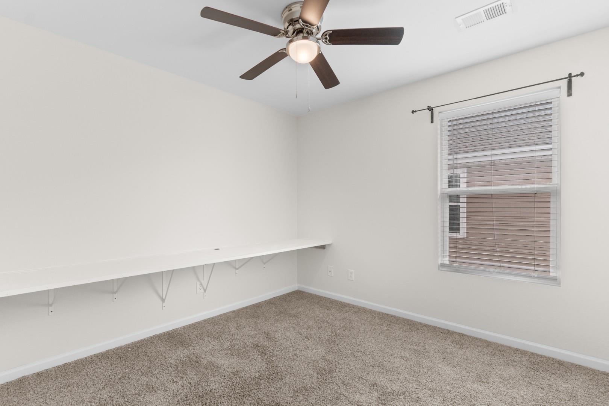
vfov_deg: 77.3
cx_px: 304
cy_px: 203
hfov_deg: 100.4
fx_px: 254
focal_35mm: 15
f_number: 4.5
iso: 100
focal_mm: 10
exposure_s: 1/3
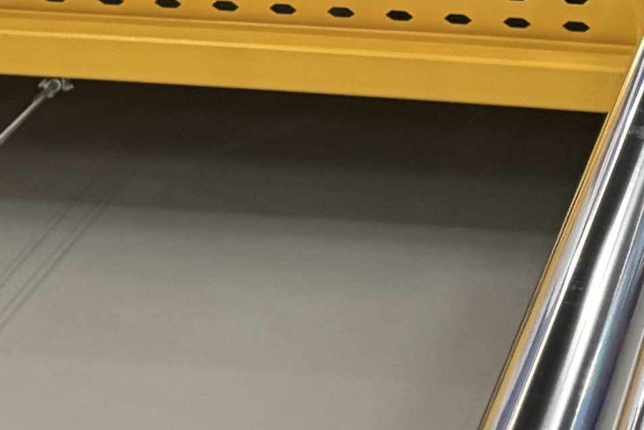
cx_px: 625
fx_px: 2665
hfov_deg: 13.6
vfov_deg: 8.3
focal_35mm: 149
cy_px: -697
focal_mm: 6.76
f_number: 1.78
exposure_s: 1/115
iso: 200
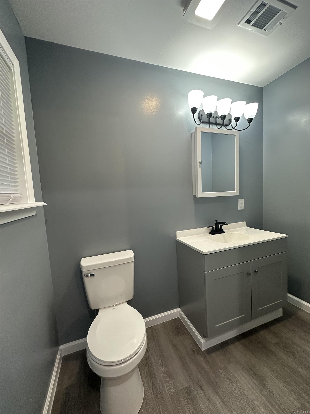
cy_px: 207
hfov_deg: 85.7
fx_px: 167
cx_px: 155
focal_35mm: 14
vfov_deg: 102.1
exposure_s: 1/120
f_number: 2.2
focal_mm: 2.22
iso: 200
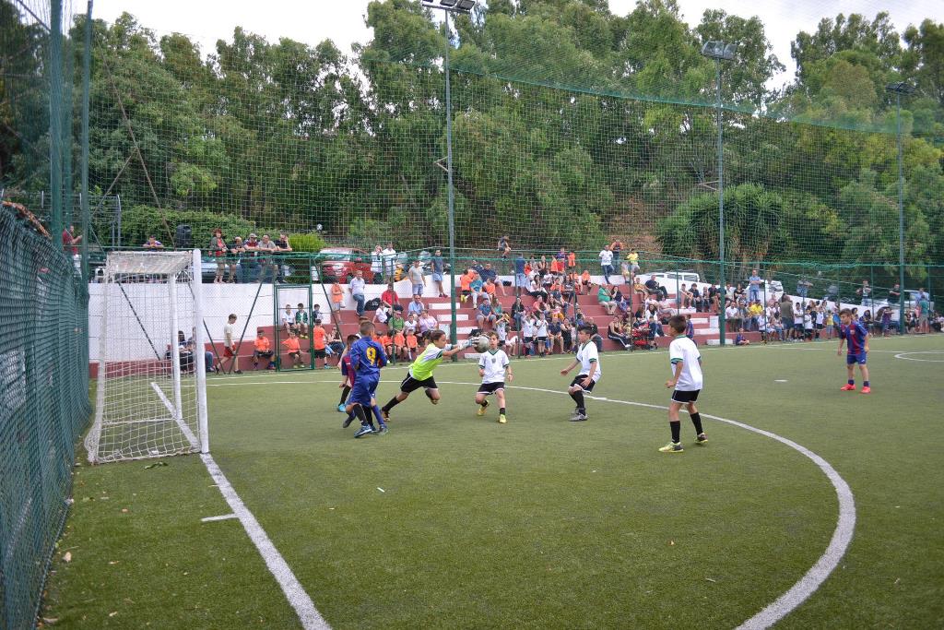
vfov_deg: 47.9
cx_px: 472
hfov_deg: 67.4
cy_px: 315
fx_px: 708
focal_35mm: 27
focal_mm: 18
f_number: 3.5
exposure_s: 1/800
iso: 400
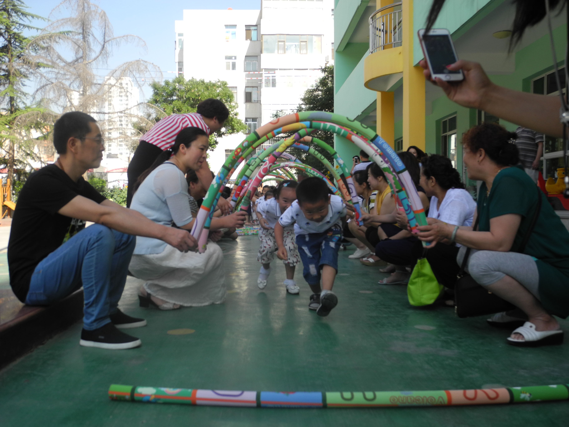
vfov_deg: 40.7
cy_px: 214
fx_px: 575
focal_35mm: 35
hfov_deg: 52.6
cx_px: 284
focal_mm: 7.4
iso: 100
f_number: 3.2
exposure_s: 1/516
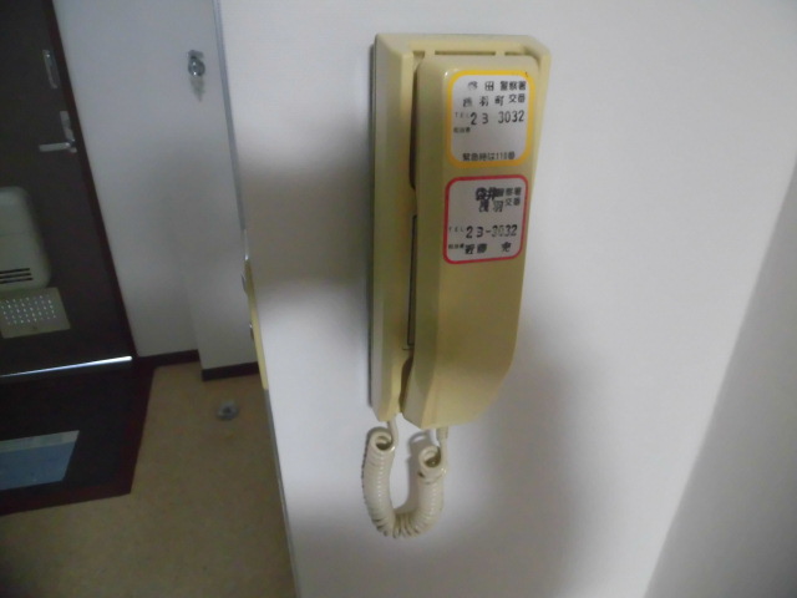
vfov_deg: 56.8
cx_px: 398
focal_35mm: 24
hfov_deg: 71.6
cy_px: 299
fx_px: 553
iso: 800
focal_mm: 4.3
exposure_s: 1/25
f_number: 3.1
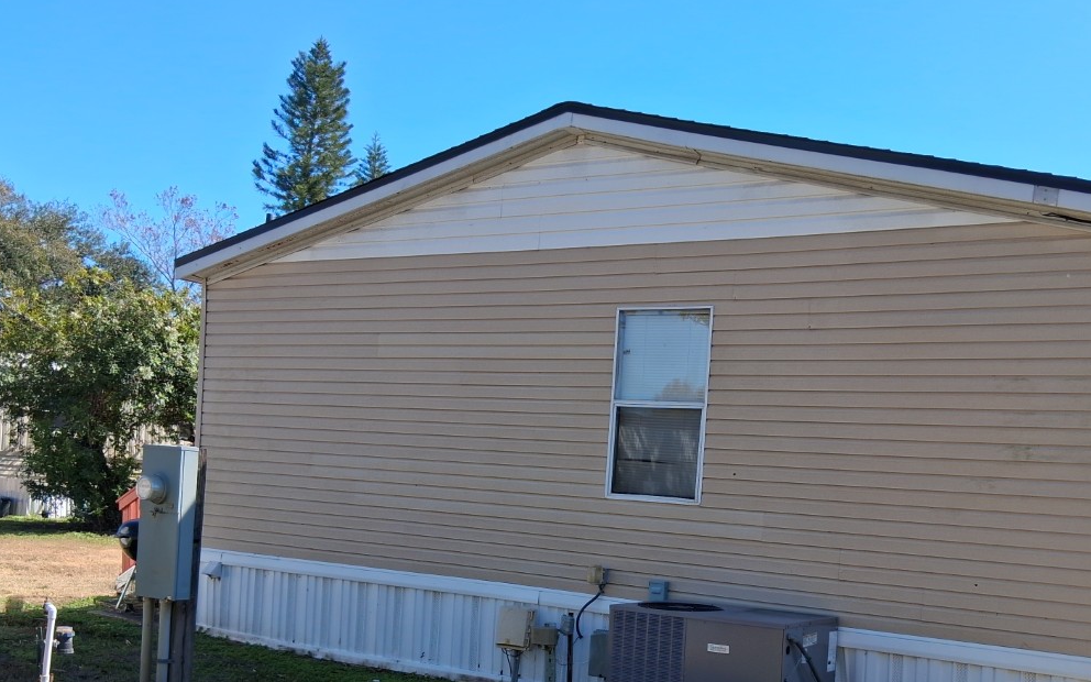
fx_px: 1189
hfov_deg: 48.9
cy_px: 528
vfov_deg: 31.3
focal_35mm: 40
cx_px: 662
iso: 25
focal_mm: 3.98
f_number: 1.8
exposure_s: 1/463
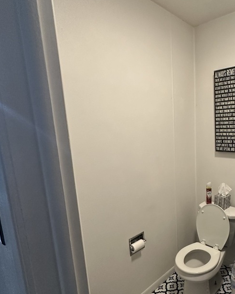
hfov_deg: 54.4
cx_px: 191
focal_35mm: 24
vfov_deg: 70.1
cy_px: 163
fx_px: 209
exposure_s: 1/60
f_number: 2.2
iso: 320
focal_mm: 2.22
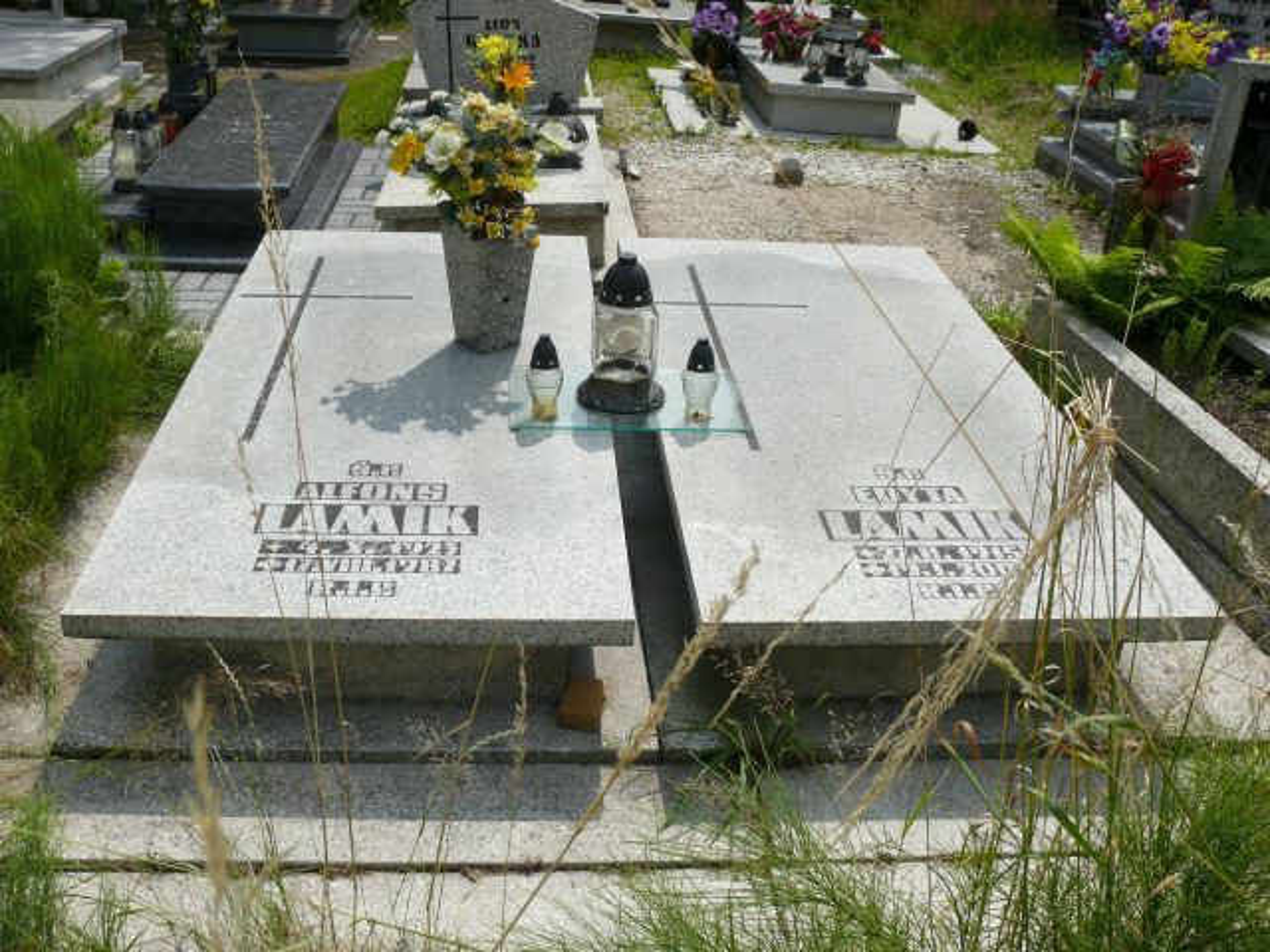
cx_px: 635
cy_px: 476
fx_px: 1284
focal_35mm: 35
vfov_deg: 40.7
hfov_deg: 52.6
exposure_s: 1/500
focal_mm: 7.4
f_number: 6.3
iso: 100
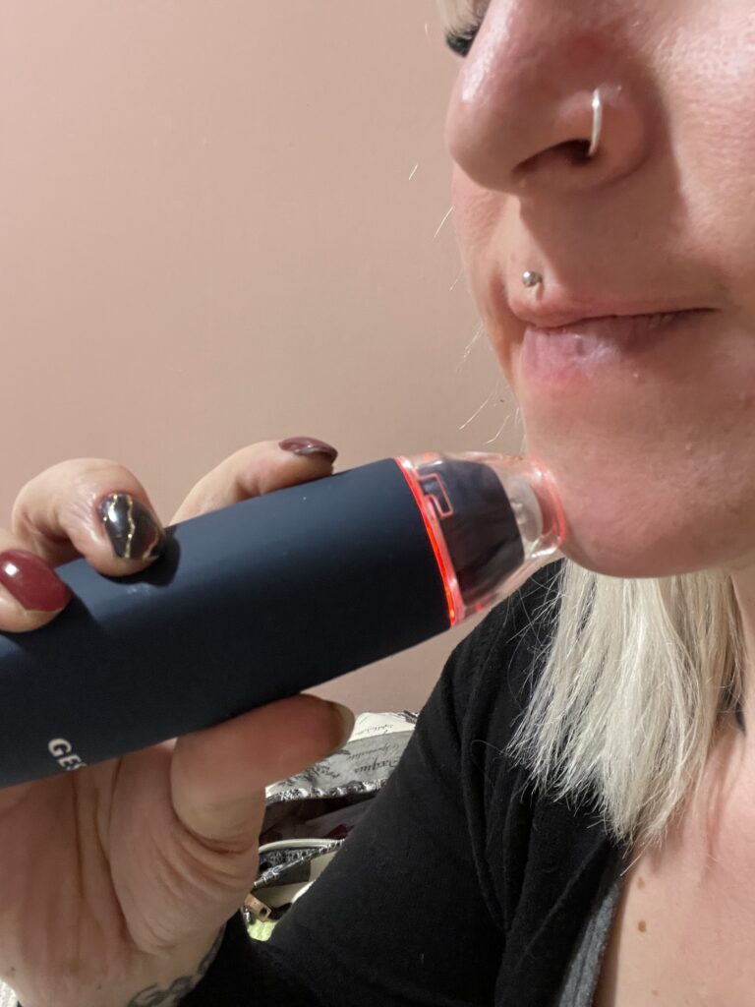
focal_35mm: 30
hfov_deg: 46.8
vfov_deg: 60.0
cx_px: 378
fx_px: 872
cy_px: 504
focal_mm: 2.71
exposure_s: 1/30
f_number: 2.2
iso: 640
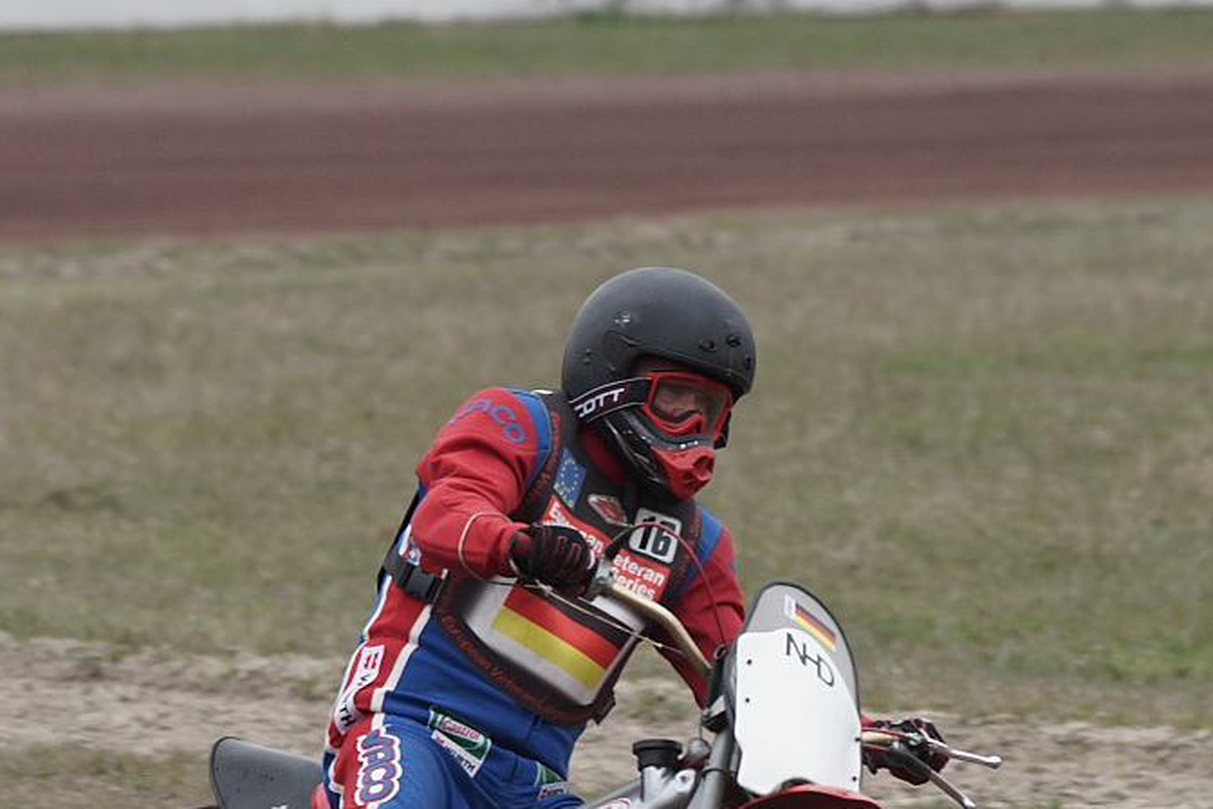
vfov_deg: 1.7
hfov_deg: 2.6
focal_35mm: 804
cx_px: 572
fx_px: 27088
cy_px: 695
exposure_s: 1/640
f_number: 8
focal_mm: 300
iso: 400
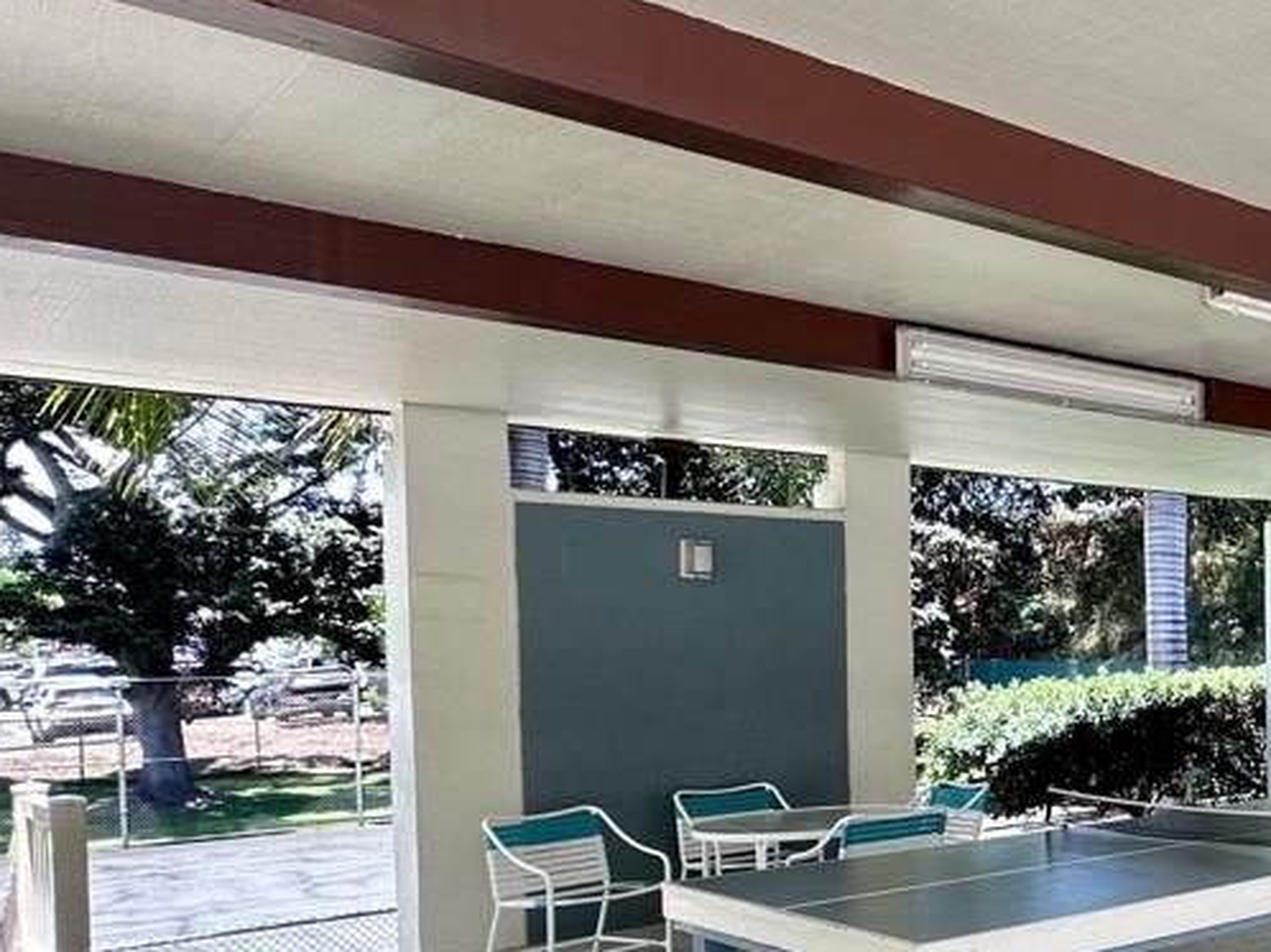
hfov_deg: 36.9
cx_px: 1582
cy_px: 669
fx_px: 1321
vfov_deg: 38.9
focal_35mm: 36
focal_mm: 2.22
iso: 40
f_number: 2.2
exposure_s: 1/112
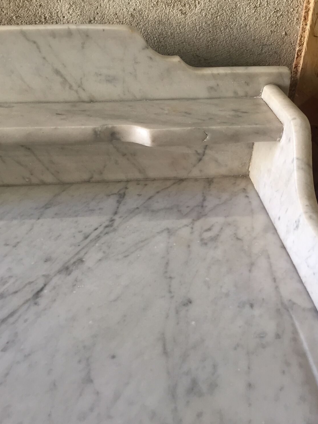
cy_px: 205
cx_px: 170
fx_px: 392
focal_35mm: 32
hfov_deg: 44.1
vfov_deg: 56.8
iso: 64
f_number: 2.2
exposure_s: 1/33
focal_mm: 4.15
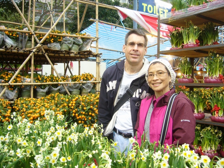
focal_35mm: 35
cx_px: 112
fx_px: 226
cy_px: 84
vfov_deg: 40.7
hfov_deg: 52.6
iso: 100
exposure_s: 1/13
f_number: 2.8
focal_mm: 5.8
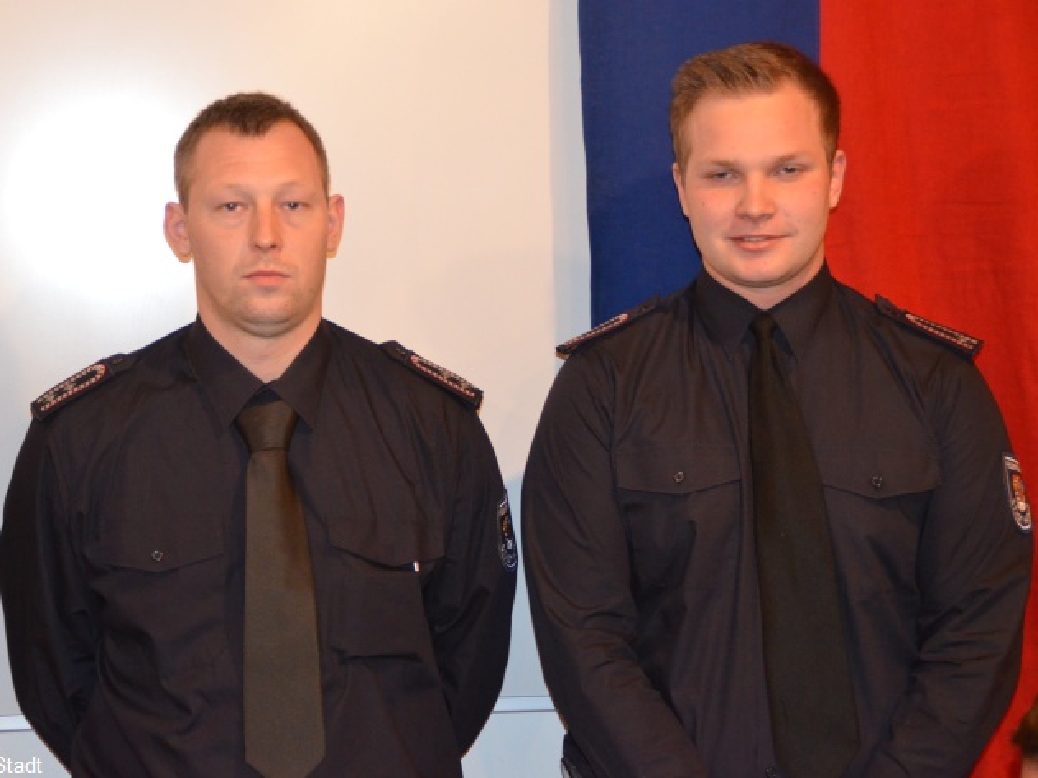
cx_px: 462
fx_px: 2758
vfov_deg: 16.1
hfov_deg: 21.3
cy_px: 391
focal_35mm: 92
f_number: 5
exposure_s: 1/60
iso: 3200
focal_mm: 56
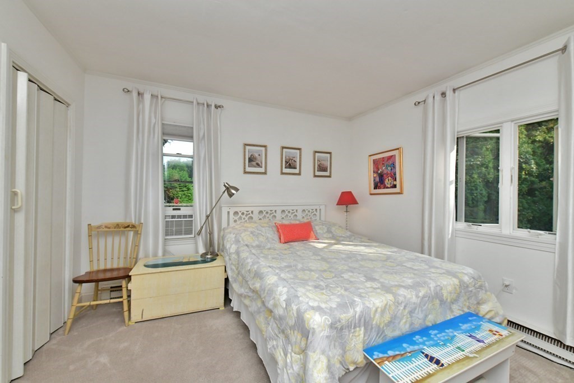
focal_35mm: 14
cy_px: 192
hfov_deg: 104.2
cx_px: 287
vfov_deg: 81.2
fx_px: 223
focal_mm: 14
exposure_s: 1/1250
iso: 6400
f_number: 10
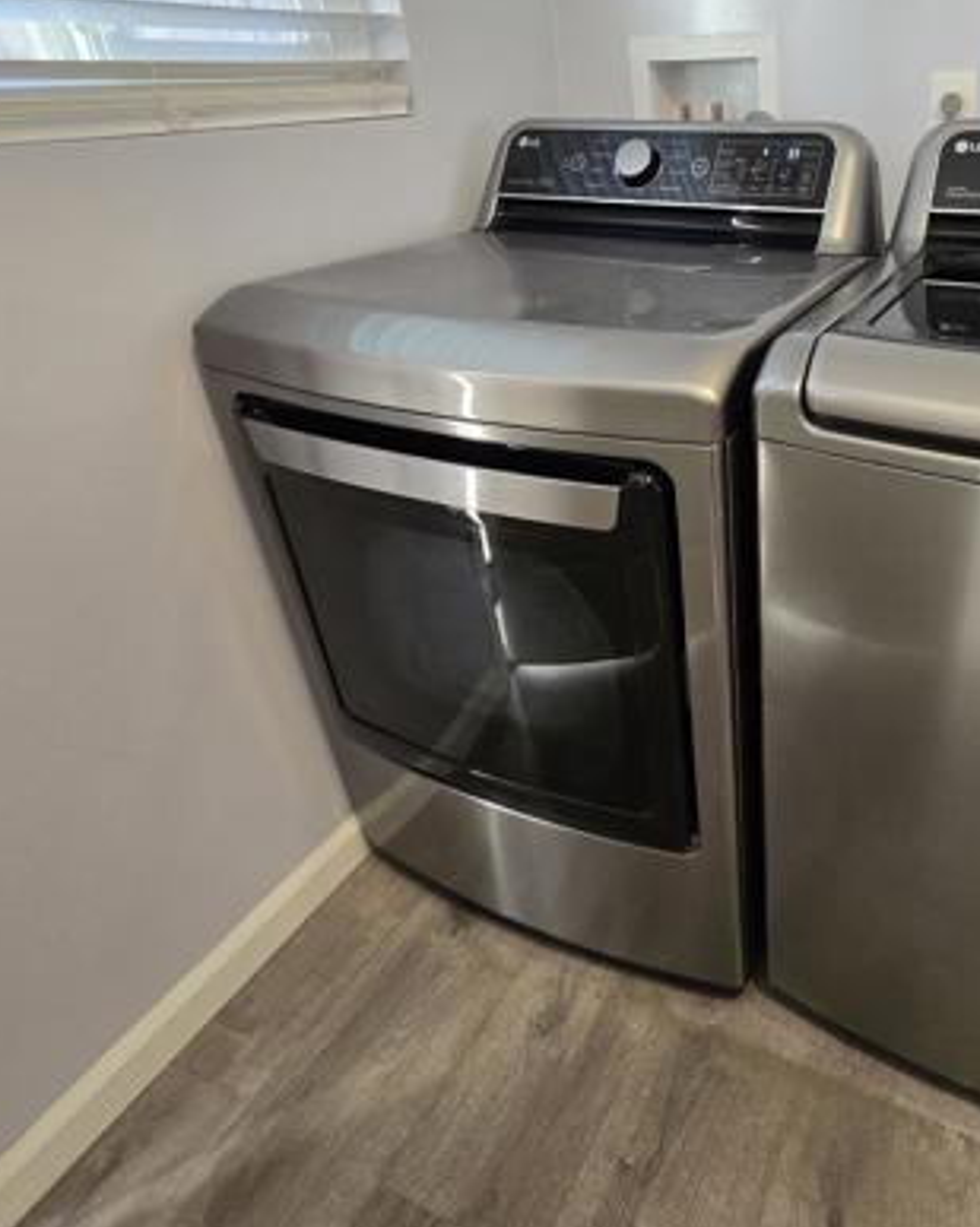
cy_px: 491
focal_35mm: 21
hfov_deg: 61.0
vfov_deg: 76.8
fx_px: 762
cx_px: 761
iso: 250
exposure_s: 1/60
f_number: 2.2
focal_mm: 1.7
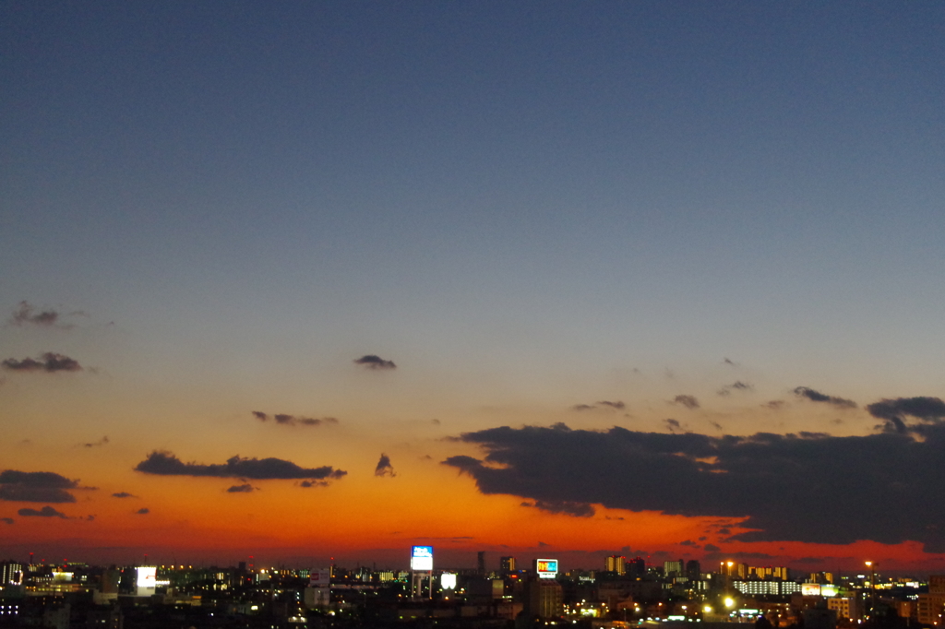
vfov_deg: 26.0
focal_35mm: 52
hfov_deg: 38.2
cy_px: 314
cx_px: 472
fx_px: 1364
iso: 3200
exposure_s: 1/30
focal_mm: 35
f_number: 4.5
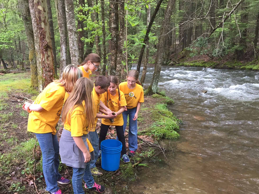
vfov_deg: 41.7
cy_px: 112
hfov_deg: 53.8
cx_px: 116
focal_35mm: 34
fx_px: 254
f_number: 2.2
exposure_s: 1/30
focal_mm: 4.15
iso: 32
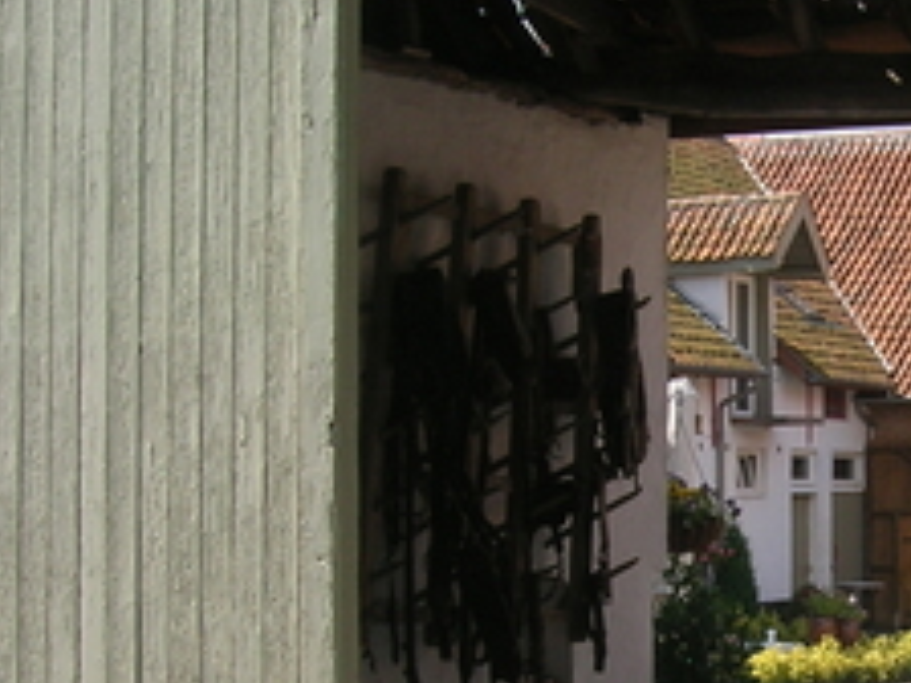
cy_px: 535
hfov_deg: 20.9
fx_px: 2395
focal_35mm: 91
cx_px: 874
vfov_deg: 16.1
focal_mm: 5.7
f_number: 4.9
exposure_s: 1/230
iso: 50
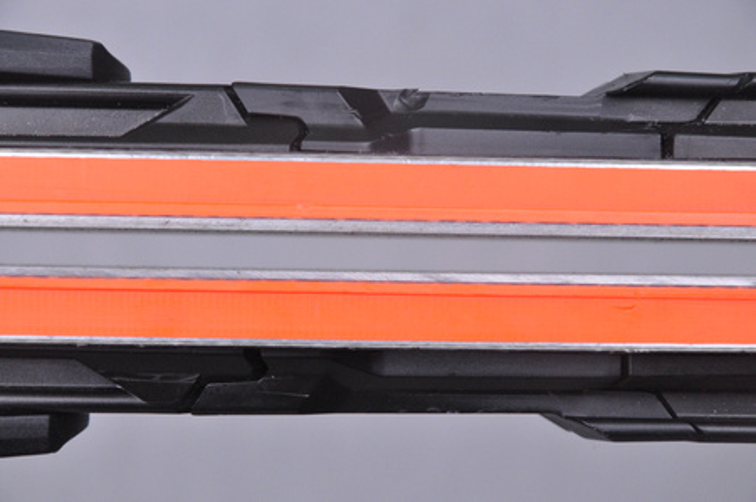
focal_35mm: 158
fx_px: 3304
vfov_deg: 8.7
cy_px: 251
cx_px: 378
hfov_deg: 13.1
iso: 3200
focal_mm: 105
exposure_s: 1/125
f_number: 9.5
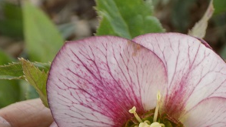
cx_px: 157
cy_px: 138
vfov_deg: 11.4
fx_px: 629
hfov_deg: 20.3
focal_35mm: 105
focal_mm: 10.5
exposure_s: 1/40
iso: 80
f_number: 4
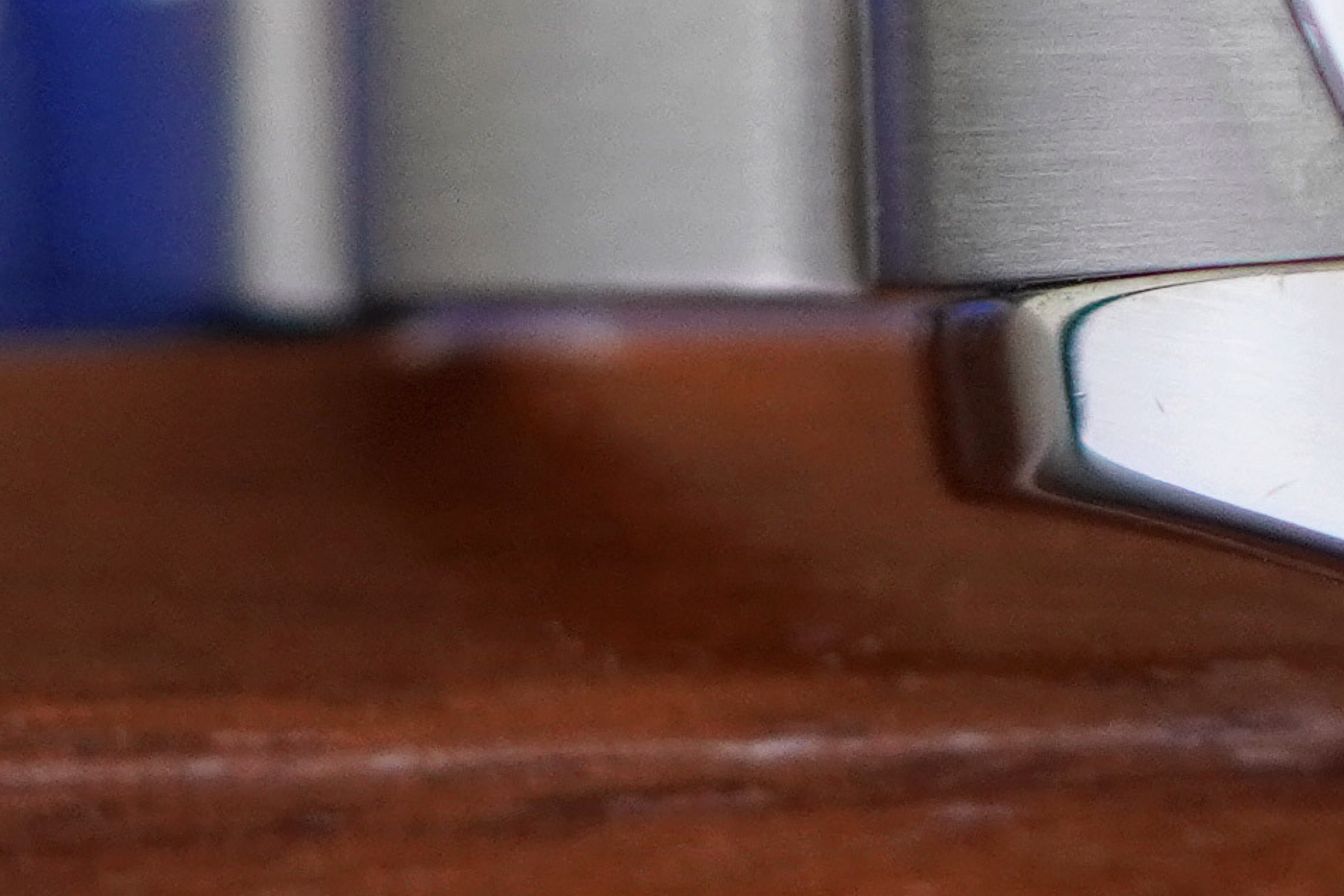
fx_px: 31726
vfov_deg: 1.6
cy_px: -638
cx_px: 2417
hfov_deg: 2.4
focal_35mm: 850
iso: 640
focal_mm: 90
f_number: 2.8
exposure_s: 1/160
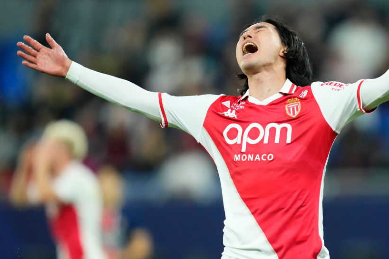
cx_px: 243
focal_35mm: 501
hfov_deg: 4.1
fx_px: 5412
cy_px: 112
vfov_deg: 2.7
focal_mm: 400
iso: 3200
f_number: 2.8
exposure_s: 1/2000
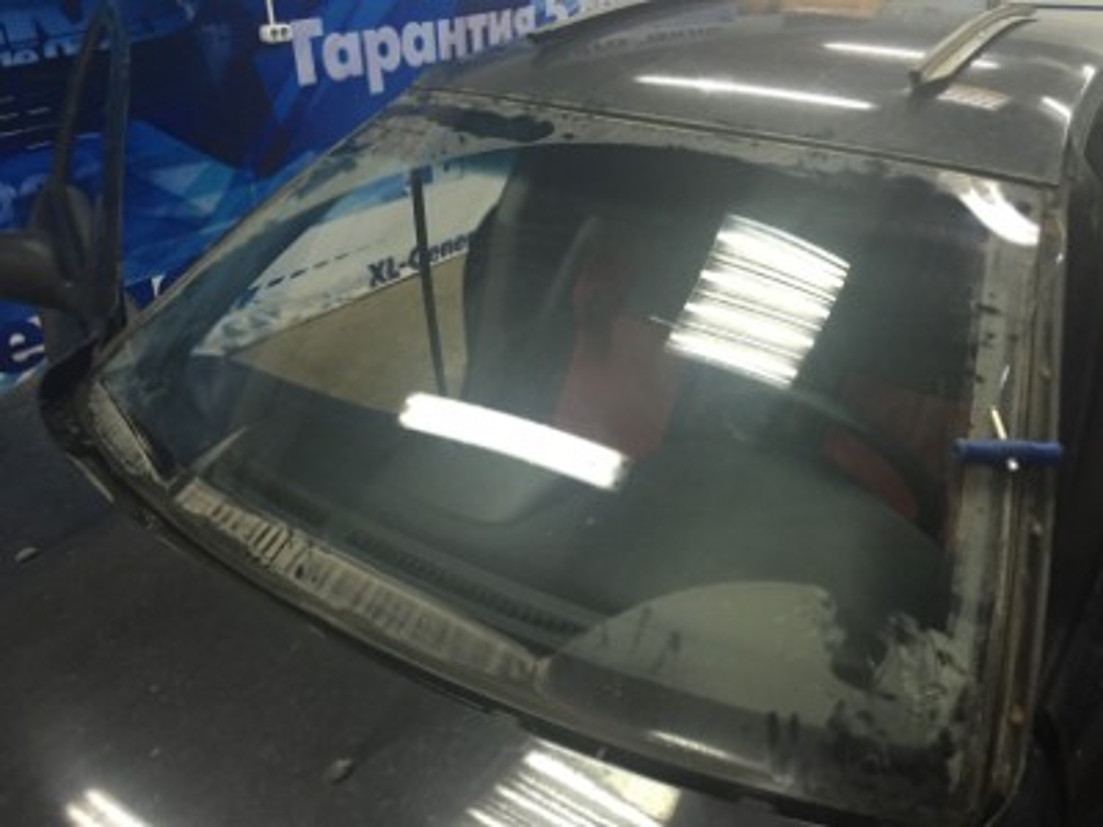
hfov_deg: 61.7
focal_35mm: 29
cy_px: 414
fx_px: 924
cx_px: 552
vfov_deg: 48.2
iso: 200
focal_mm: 4.15
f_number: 2.2
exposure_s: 1/33
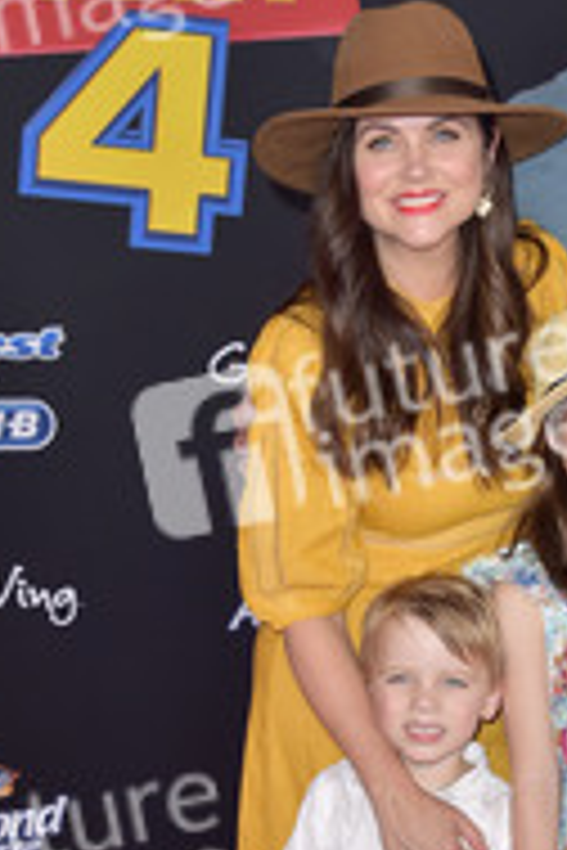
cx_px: 497
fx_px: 2599
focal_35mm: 110
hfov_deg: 12.4
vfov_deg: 18.4
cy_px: 657
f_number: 7.1
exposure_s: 1/200
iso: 500
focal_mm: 52
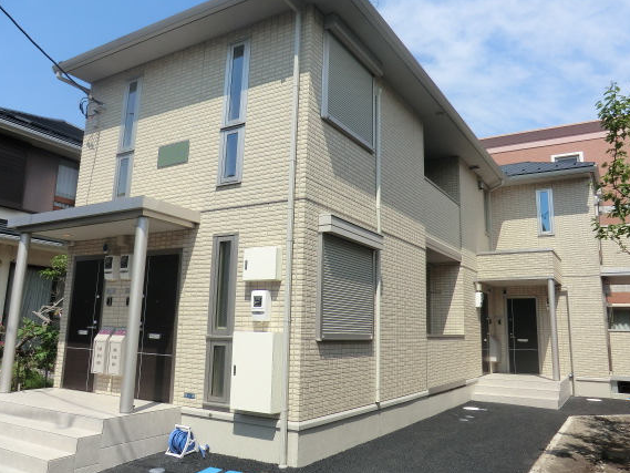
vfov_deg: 51.3
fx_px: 491
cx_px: 316
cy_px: 219
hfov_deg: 65.3
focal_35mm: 27
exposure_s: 1/200
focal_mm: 4.3
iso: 80
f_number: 7.5
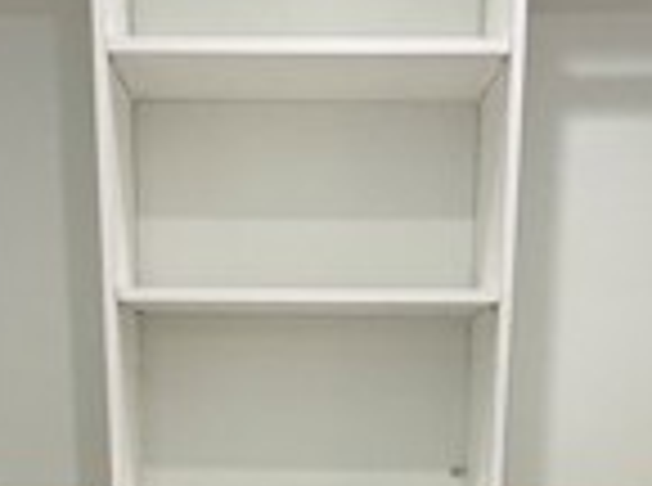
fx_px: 1165
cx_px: 261
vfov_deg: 20.2
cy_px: 729
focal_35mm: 62
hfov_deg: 31.2
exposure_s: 1/120
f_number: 2.2
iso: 250
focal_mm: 2.22
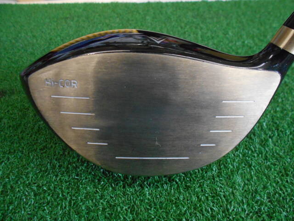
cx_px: 147
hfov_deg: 67.3
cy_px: 110
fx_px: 221
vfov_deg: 53.1
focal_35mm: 26
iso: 800
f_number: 3.2
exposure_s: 1/125
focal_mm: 4.6
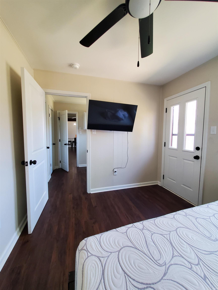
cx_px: 109
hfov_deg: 89.9
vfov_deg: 106.2
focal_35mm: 13
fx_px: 109
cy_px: 145
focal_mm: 1.8
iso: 320
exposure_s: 1/60
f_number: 2.2
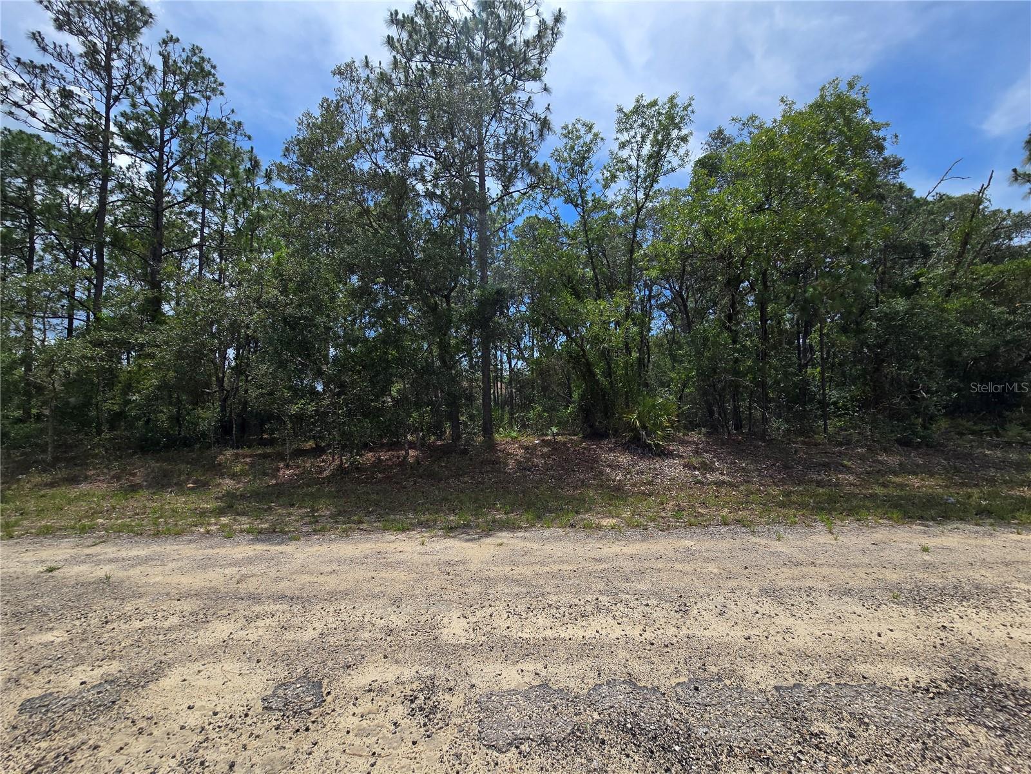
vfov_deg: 89.9
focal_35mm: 13
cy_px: 387
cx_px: 516
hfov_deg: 106.2
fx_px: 387
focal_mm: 2.2
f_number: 2.2
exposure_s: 1/2572
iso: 50
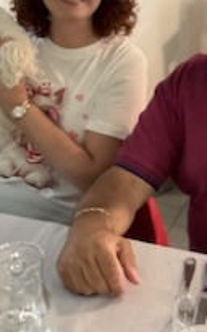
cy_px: 92
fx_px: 677
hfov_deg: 17.4
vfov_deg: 27.2
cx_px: 107
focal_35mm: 75
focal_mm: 3
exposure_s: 1/50
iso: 200
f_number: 1.8
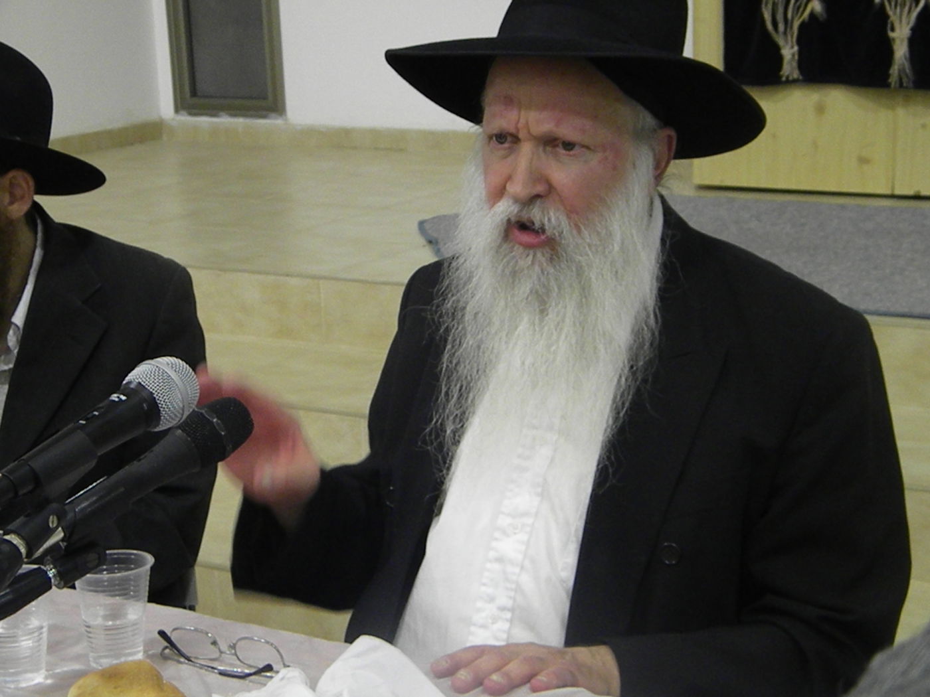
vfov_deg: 21.9
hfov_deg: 29.0
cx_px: 465
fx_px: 1800
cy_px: 348
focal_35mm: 67
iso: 720
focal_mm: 12.2
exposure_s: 1/83.1
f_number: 4.3
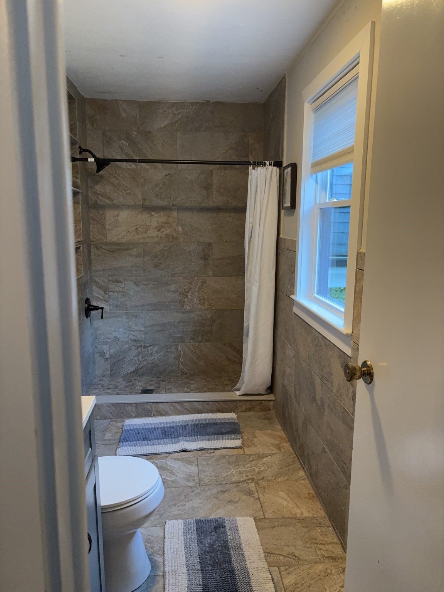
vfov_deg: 67.3
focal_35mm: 26
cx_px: 222
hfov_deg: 53.1
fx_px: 445
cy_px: 296
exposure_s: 1/60
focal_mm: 5.96
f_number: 1.6
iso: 400
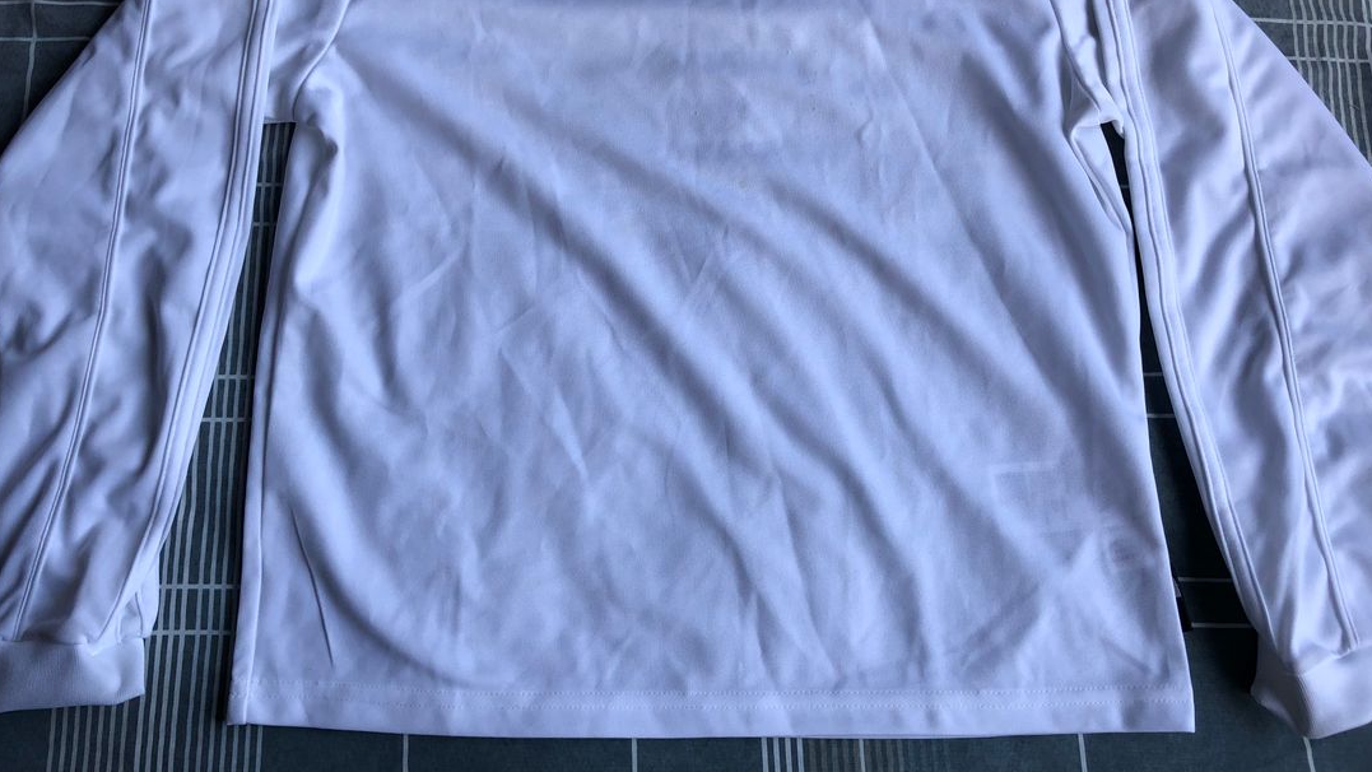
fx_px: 1237
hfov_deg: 58.0
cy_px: 234
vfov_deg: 34.2
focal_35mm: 34
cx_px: 675
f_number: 1.8
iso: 32
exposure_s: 1/120
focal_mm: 3.99
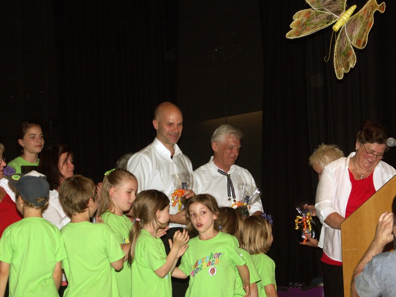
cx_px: 199
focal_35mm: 137
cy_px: 172
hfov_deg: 14.4
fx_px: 1567
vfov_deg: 10.8
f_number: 5
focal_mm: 28.61
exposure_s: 1/100
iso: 100
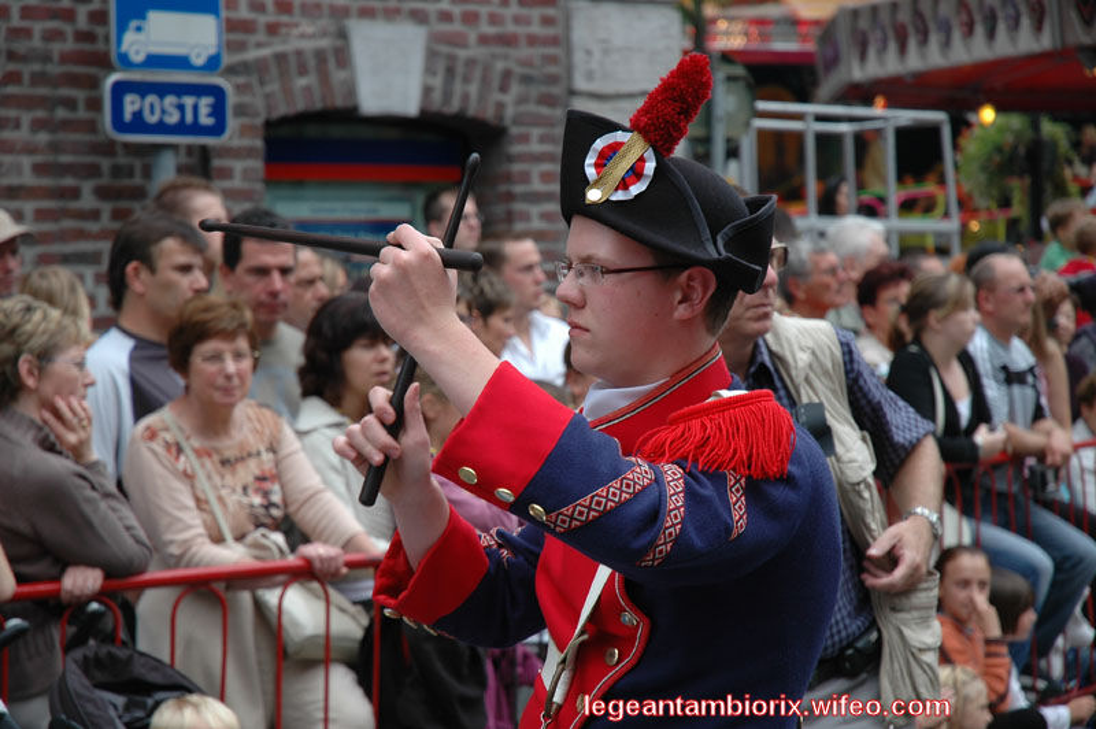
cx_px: 548
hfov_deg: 20.9
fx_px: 2966
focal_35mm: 98
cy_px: 364
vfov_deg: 14.0
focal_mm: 65
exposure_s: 1/200
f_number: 4.5
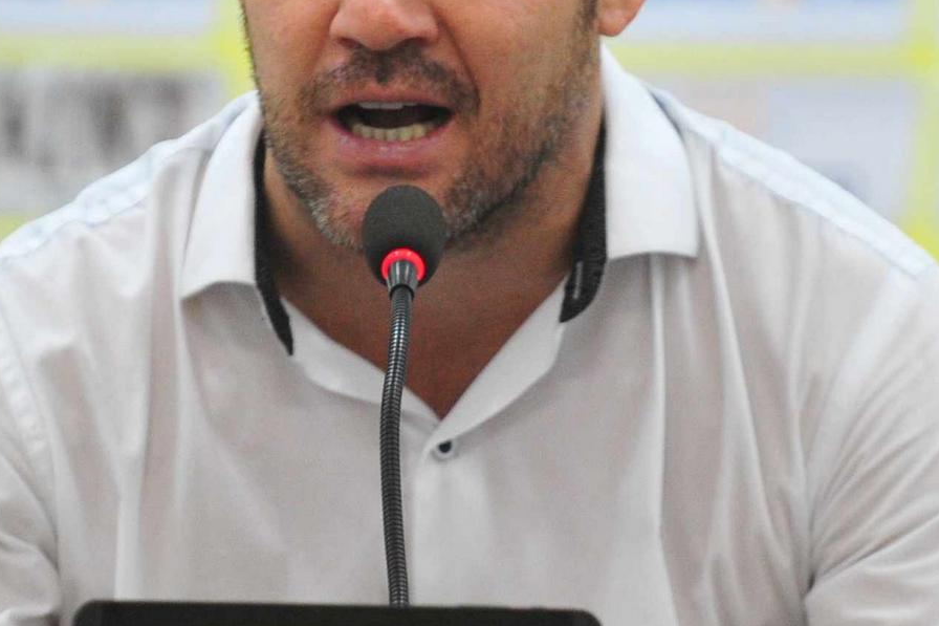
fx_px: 14838
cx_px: 568
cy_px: 223
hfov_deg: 3.6
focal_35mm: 569
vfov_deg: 2.4
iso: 3200
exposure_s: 1/400
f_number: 2.8
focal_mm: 170
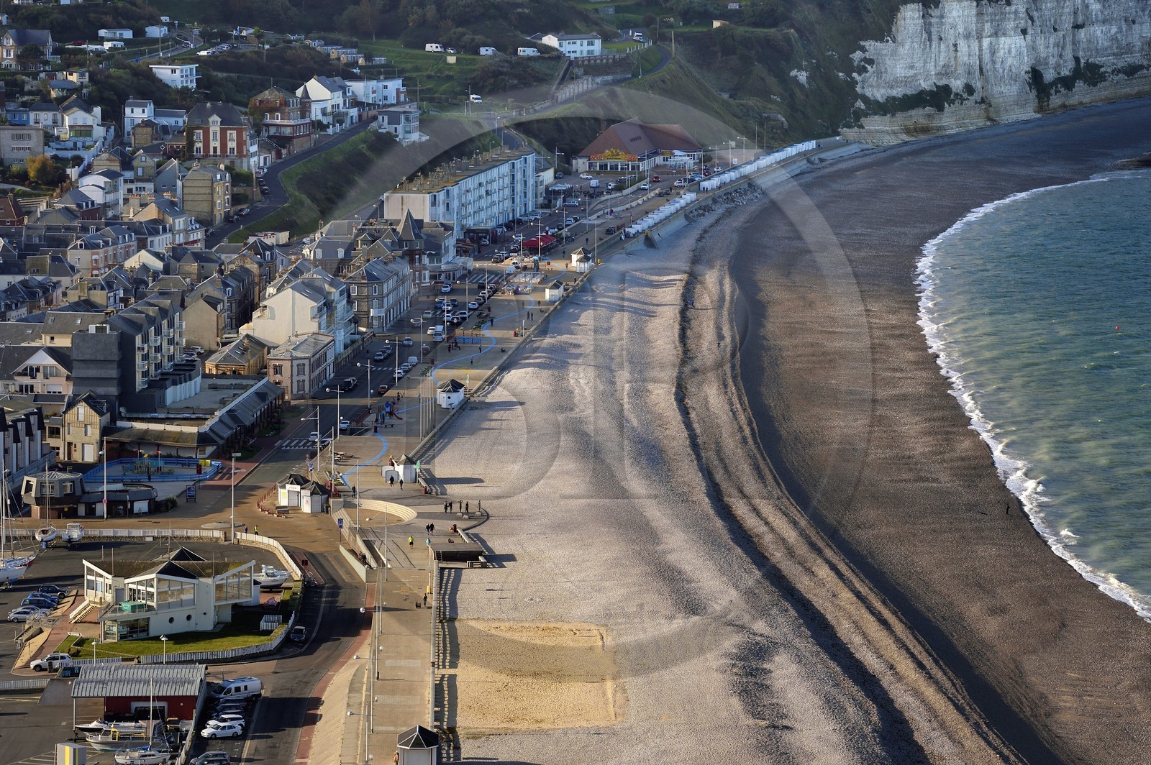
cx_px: 576
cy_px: 382
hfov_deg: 15.2
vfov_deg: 10.1
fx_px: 4313
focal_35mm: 135
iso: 200
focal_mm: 135
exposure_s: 1/250
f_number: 11
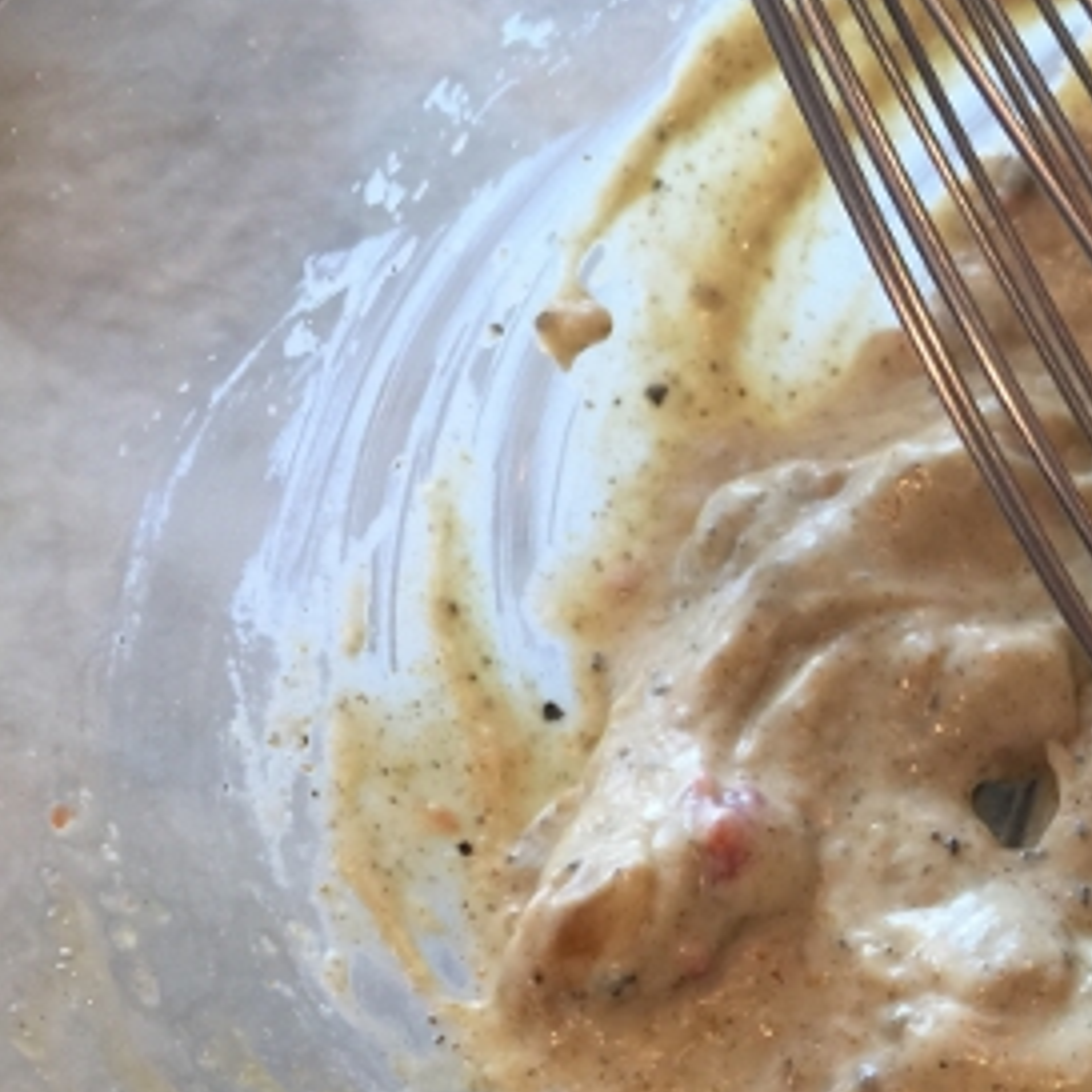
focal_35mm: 60
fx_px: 2141
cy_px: 916
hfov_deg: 25.9
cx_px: 1268
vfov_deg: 27.9
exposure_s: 1/30
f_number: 2.2
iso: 32
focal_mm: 4.15
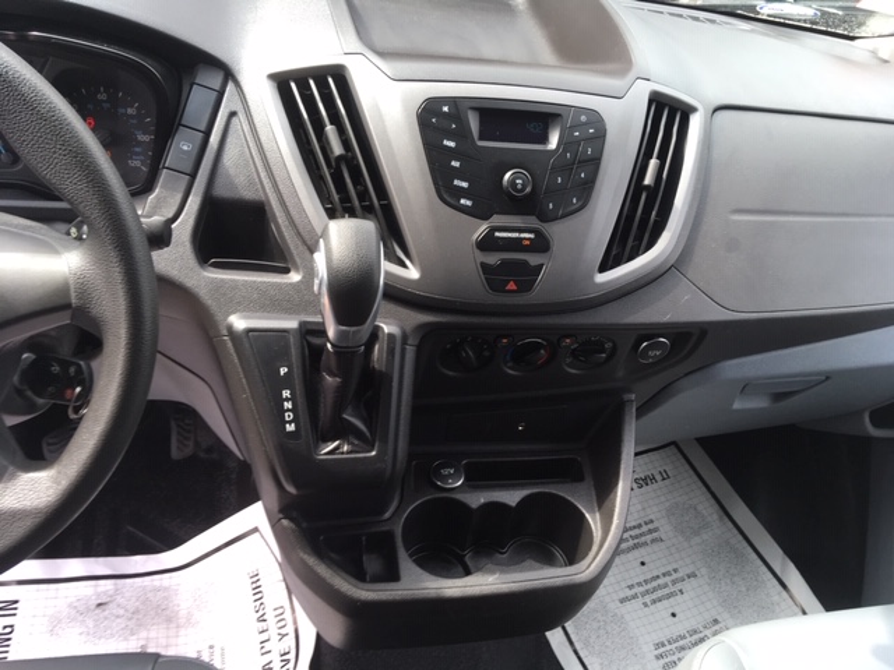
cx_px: 447
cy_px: 335
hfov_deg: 61.7
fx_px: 749
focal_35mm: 29
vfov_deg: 48.2
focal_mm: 4.15
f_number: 2.2
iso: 25
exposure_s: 1/120
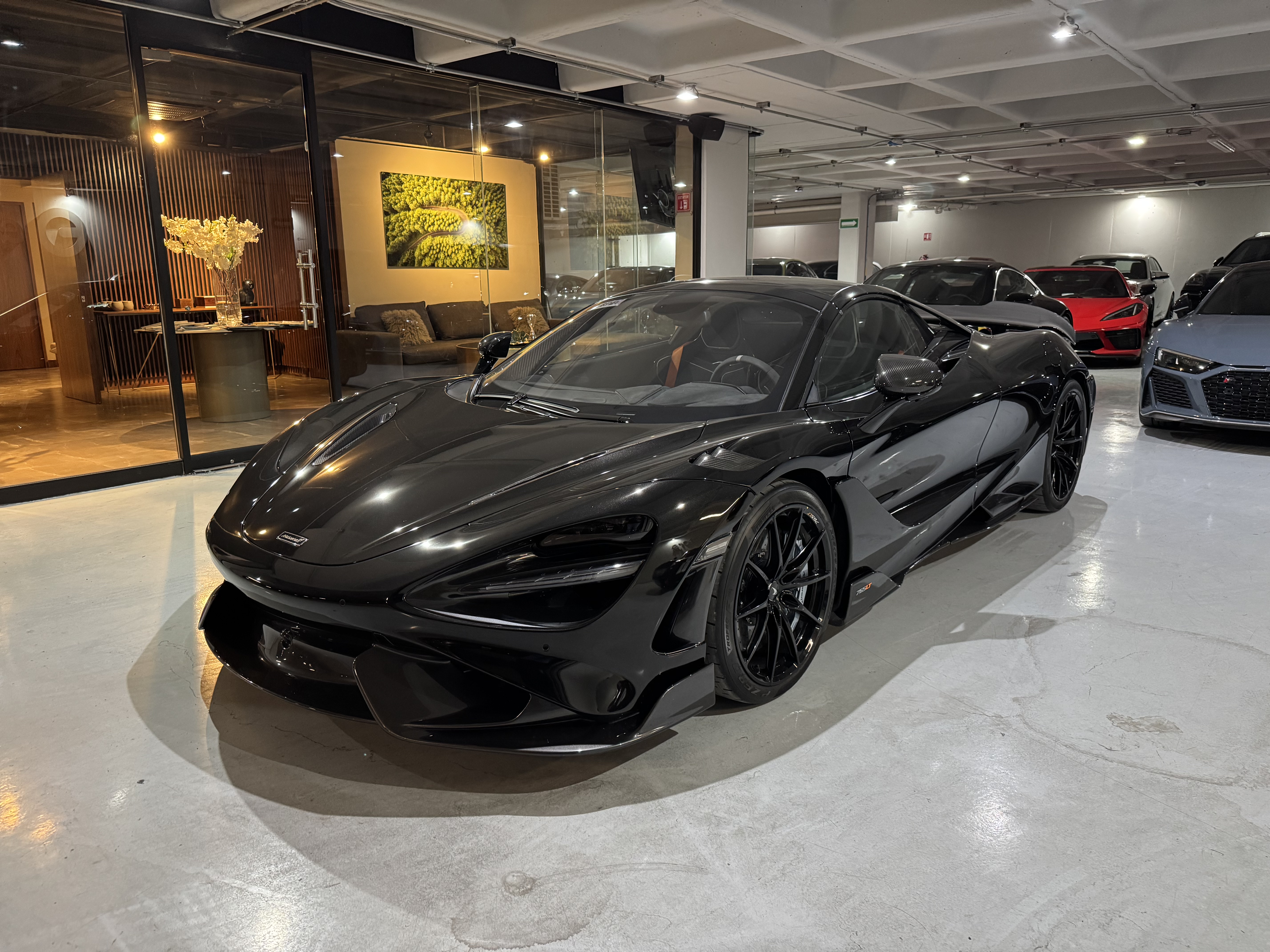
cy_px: 476
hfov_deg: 71.6
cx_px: 635
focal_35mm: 24
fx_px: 881
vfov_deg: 56.8
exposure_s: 1/60
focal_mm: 6.76
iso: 640
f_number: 1.78
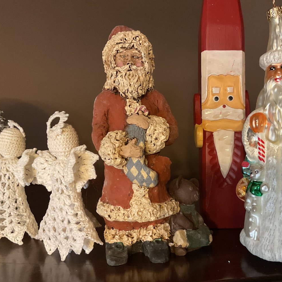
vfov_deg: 42.8
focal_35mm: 39
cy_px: 147
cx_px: 166
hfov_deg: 42.7
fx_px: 359
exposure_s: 1/30
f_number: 1.8
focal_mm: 3
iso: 250
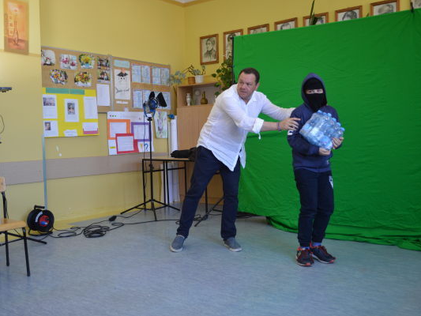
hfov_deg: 51.3
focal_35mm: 36
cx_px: 212
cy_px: 158
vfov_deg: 39.7
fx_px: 438
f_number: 4
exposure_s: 1/60
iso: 400
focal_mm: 22
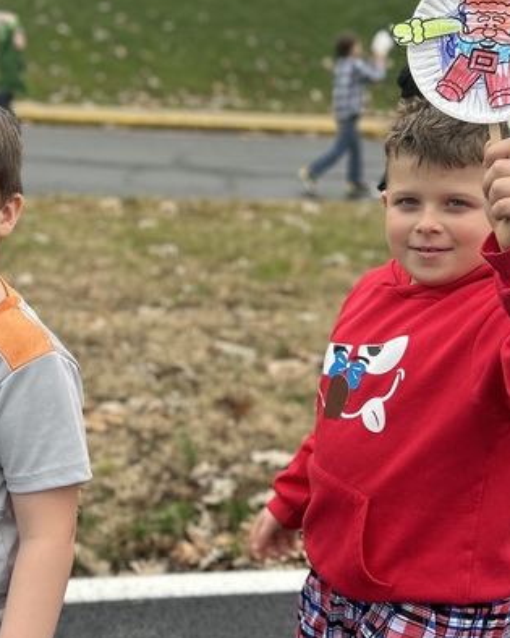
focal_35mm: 66
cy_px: 363
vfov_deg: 28.7
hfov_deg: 23.1
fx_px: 1246
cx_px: 198
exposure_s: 1/466
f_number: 1.5
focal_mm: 5.7
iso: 50
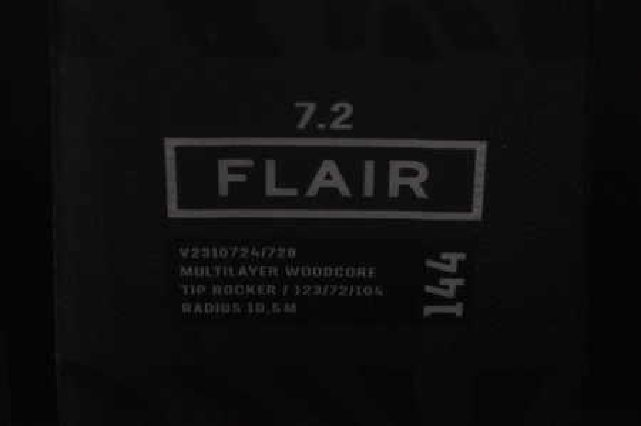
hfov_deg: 13.1
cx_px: 320
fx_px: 2801
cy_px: 213
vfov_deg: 8.7
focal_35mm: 158
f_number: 8
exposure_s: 1/125
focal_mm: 105
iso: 3200
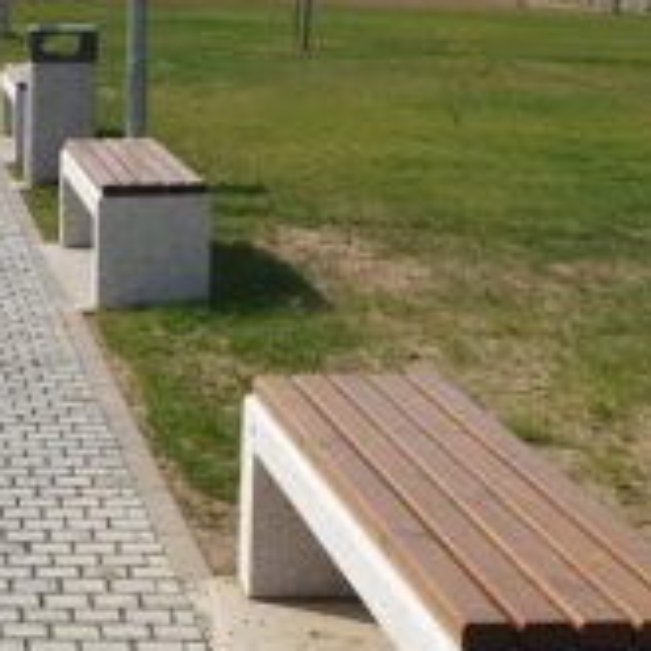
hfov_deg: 15.6
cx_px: -146
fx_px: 2277
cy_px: 501
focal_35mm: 107
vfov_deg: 16.2
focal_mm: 4.3
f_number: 2.4
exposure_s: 1/1901
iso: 50
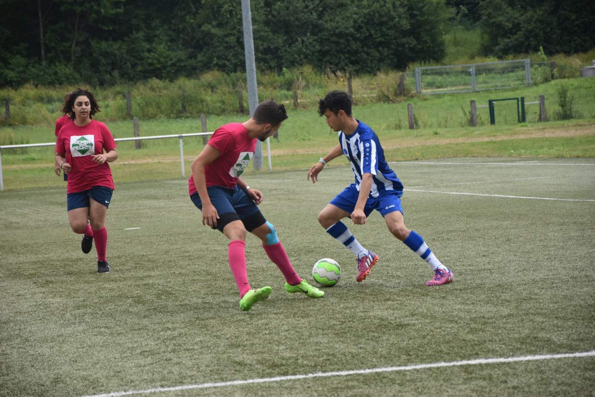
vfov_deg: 8.7
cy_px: 198
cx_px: 298
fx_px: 2603
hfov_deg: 13.0
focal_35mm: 158
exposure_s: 1/1250
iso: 400
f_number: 5.6
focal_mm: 105
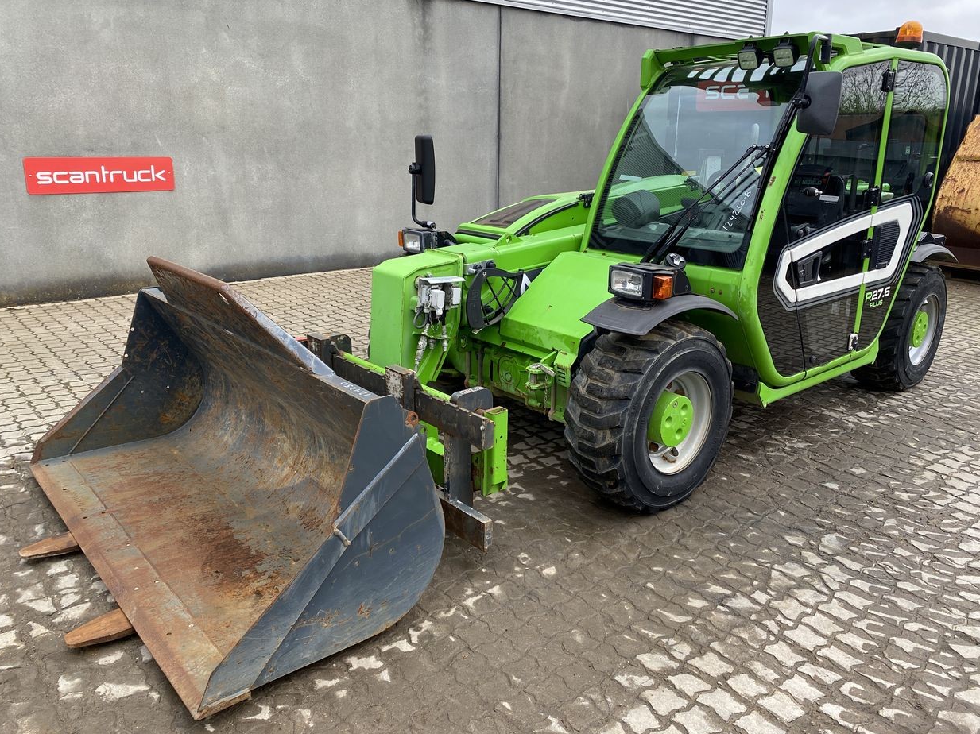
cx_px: 487
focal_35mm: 27
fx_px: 764
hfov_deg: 65.3
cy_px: 354
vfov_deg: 51.3
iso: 64
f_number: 1.8
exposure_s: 1/121
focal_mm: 4.25
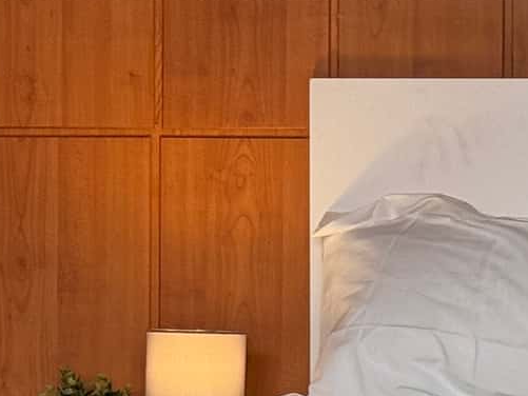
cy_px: 266
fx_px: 3509
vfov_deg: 6.5
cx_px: 829
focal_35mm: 230
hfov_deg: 8.4
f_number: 1.78
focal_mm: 6.76
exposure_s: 1/121
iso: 80
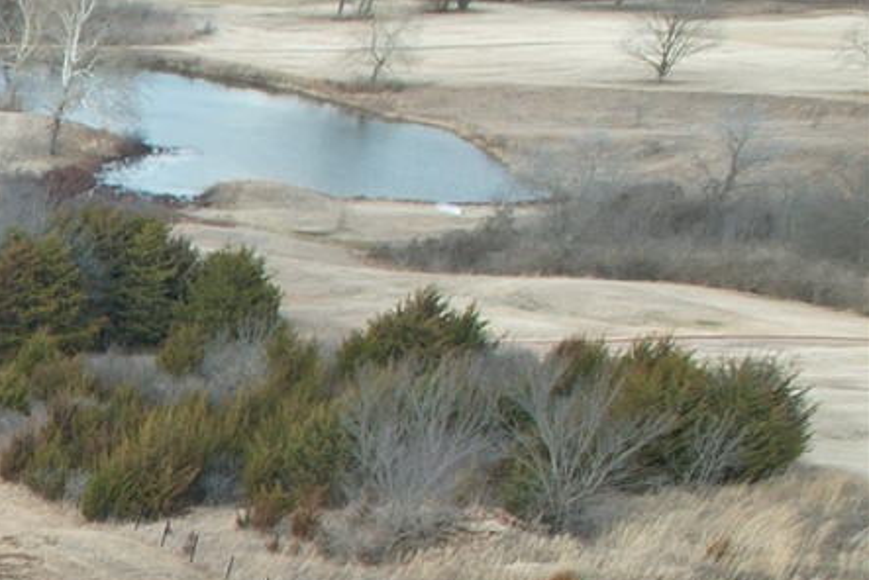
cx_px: -1126
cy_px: 1045
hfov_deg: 14.5
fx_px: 2440
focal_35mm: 101
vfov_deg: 12.4
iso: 100
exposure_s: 1/240
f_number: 2.8
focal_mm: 8.38
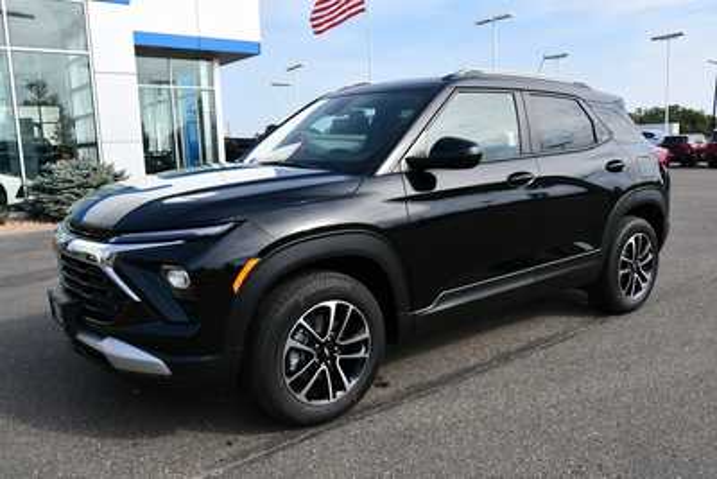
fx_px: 598
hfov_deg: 61.9
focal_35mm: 30
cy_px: 240
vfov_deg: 43.6
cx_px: 358
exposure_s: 1/250
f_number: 8
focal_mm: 20
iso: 160
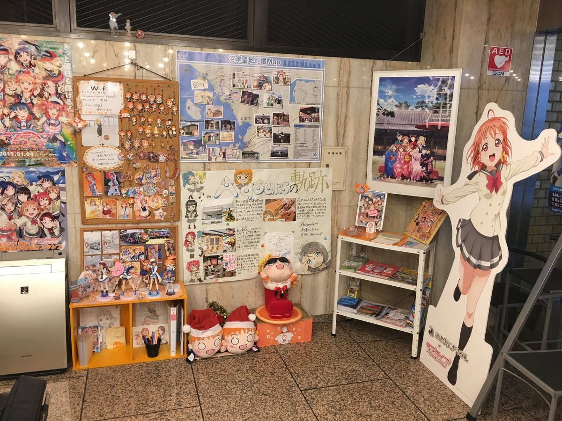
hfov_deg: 61.7
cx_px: 281
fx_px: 471
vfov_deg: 48.2
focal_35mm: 29
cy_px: 210
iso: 40
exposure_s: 1/15
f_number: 2.2
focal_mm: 4.15
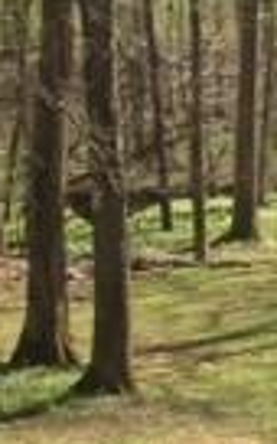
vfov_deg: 12.7
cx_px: 564
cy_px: 229
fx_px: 1993
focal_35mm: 165
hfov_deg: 7.6
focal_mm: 4.12
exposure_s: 1/511
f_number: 2.4
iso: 50
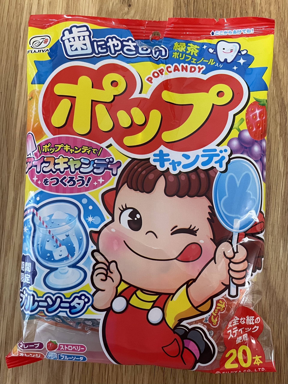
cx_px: 144
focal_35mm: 26
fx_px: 288
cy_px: 192
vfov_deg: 67.3
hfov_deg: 53.1
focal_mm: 4.2
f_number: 1.6
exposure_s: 1/60
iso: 200
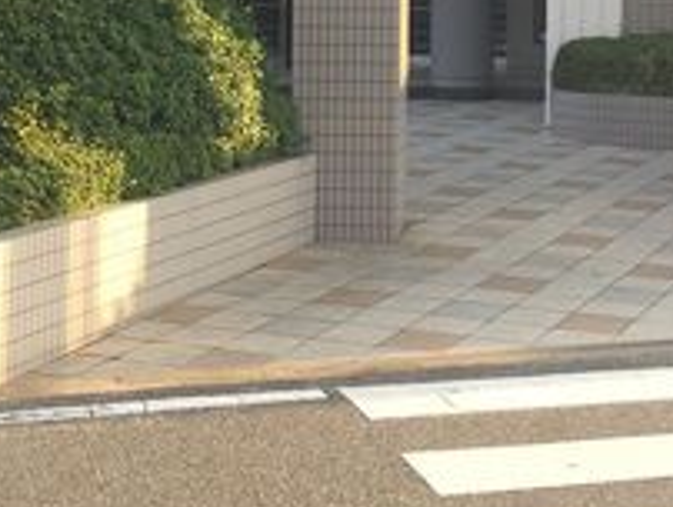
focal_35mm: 86
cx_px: 520
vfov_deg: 16.5
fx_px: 1674
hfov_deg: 22.5
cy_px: -87
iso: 32
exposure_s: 1/176
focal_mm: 4.15
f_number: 2.2
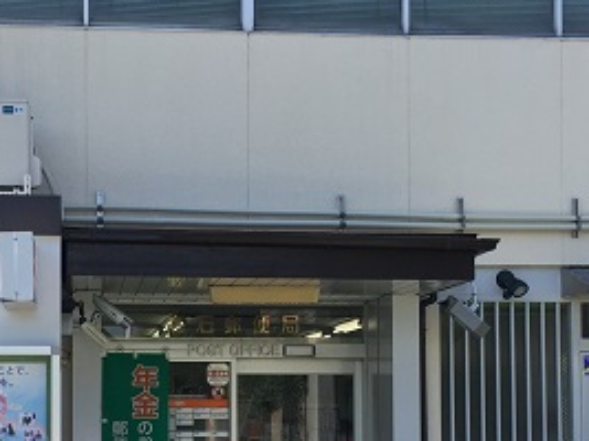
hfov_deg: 27.2
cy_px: 373
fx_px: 1208
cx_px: 180
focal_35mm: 71
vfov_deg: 20.4
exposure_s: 1/791
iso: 32
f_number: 2.2
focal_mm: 4.15
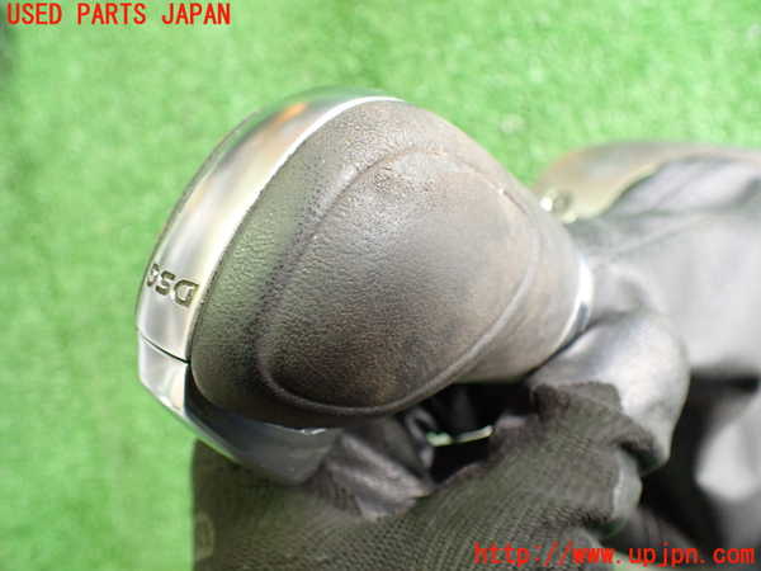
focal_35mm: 30
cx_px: 380
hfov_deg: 60.0
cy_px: 286
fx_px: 660
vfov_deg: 46.8
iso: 800
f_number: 2.3
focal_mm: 5.4
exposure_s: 1/40
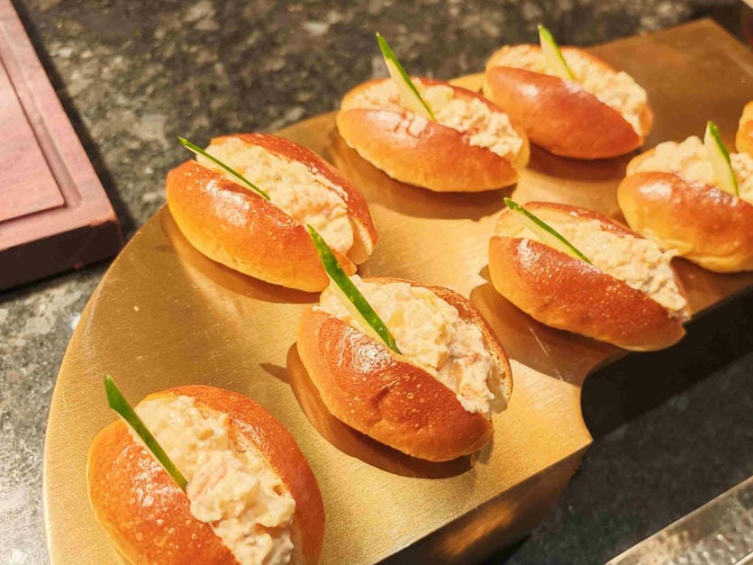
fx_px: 718
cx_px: 462
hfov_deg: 54.8
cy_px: 313
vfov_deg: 42.9
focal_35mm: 33
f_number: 2
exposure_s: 1/60.1
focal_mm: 8.72
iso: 400
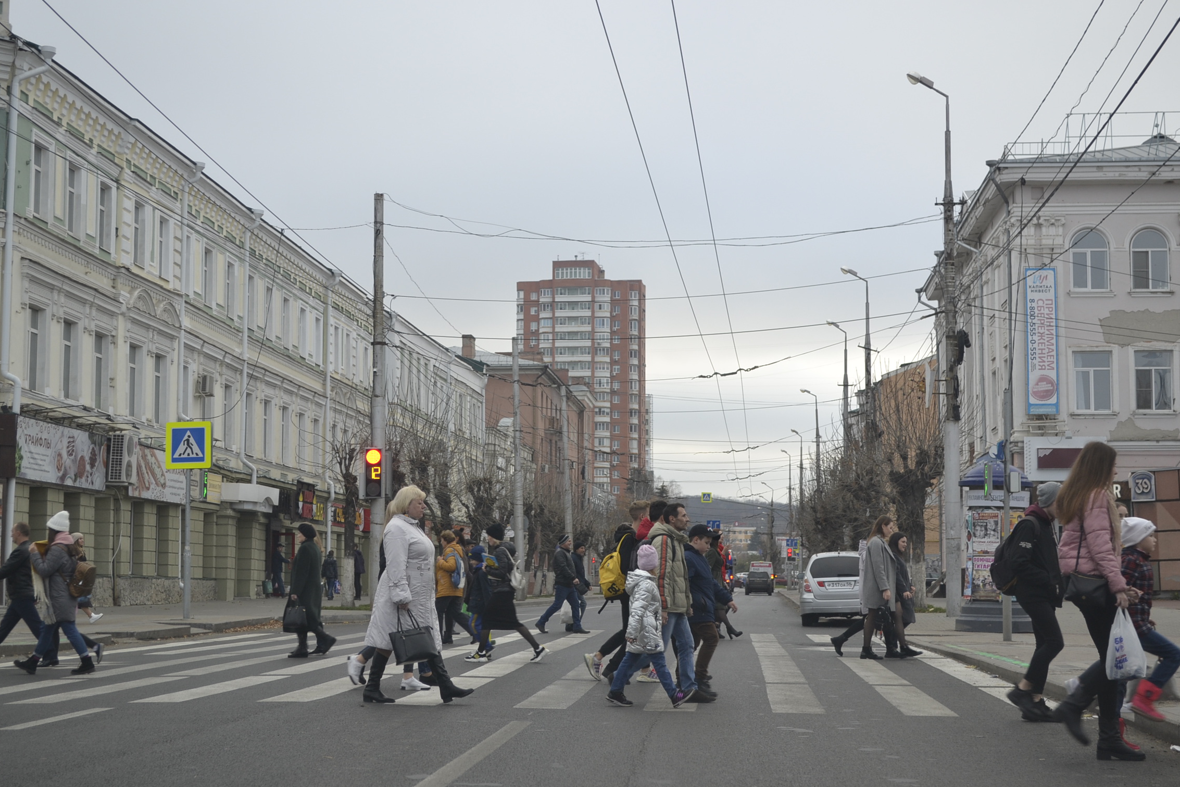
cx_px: 586
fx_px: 1999
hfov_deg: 32.9
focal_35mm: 61
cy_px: 393
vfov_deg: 22.3
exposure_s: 1/125
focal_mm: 40
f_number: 5.6
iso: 220
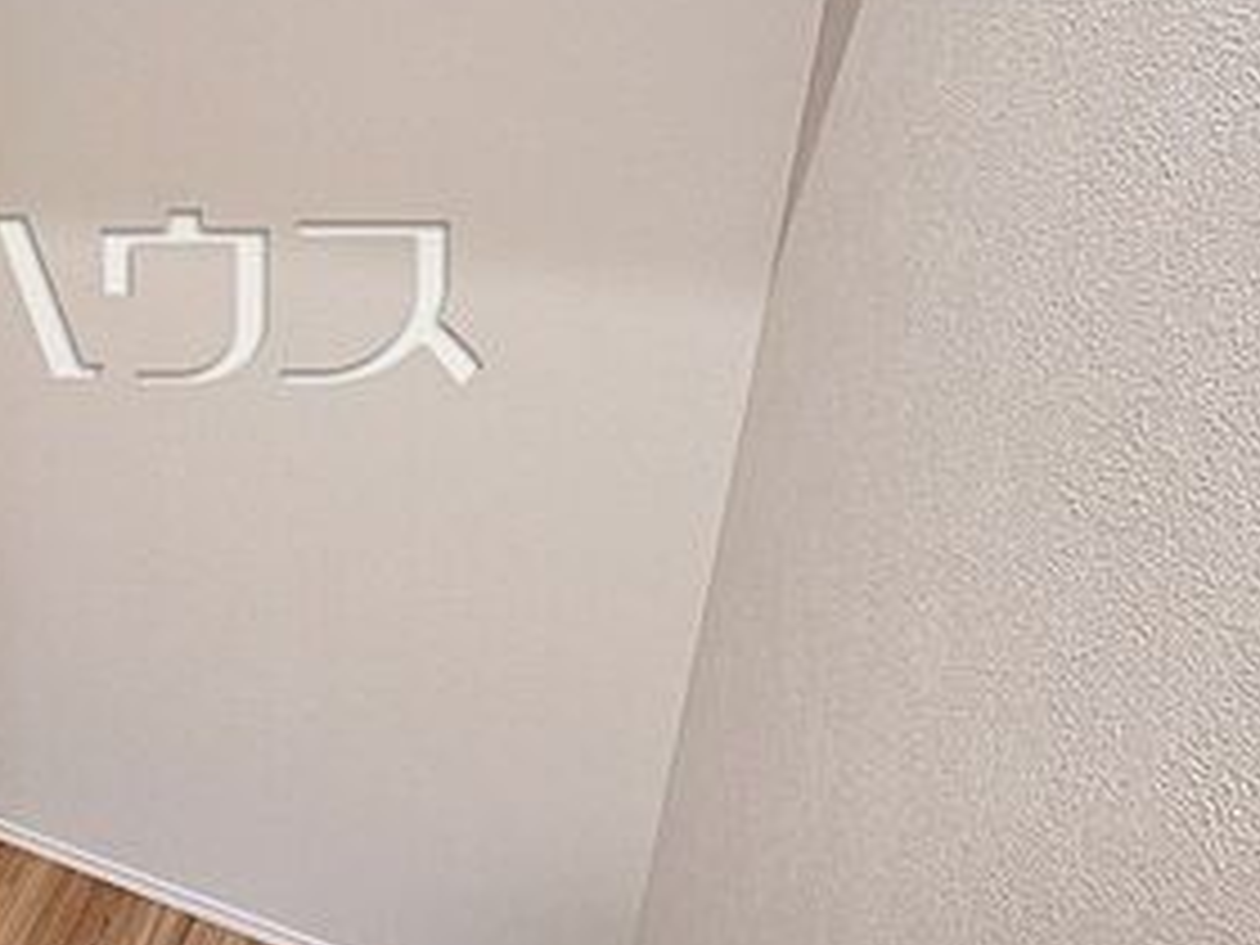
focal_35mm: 32
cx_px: -32
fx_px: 1165
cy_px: 297
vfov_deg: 43.4
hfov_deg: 46.4
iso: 121
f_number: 2.2
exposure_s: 1/25
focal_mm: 1.83
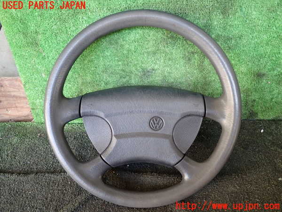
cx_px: 141
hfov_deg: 69.4
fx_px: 204
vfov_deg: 54.9
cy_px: 106
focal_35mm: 25
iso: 200
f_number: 2
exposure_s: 1/60
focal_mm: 4.5
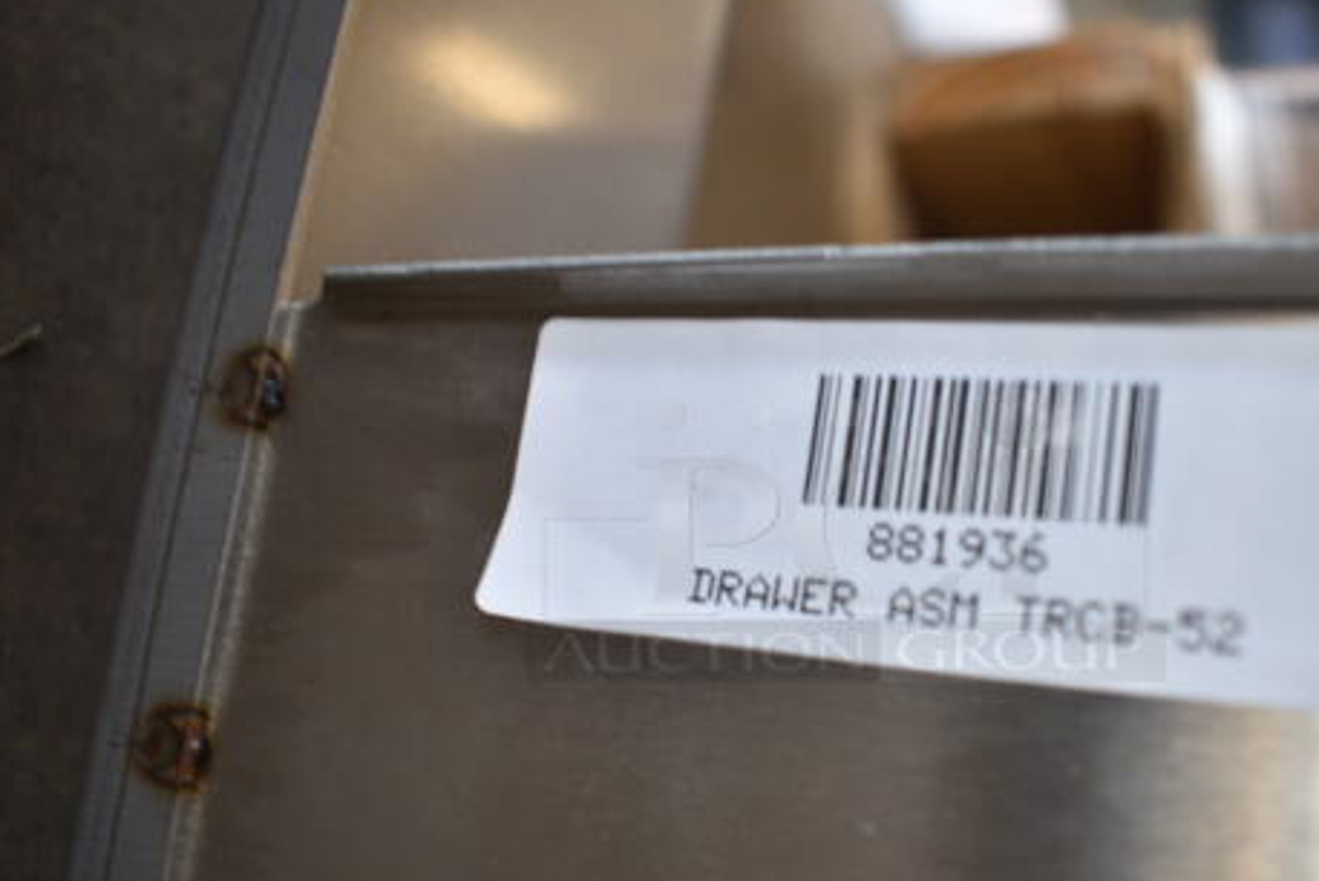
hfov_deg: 52.4
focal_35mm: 36
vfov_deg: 36.8
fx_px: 1320
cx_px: 847
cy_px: 530
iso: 110
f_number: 3.5
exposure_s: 1/30
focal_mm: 18
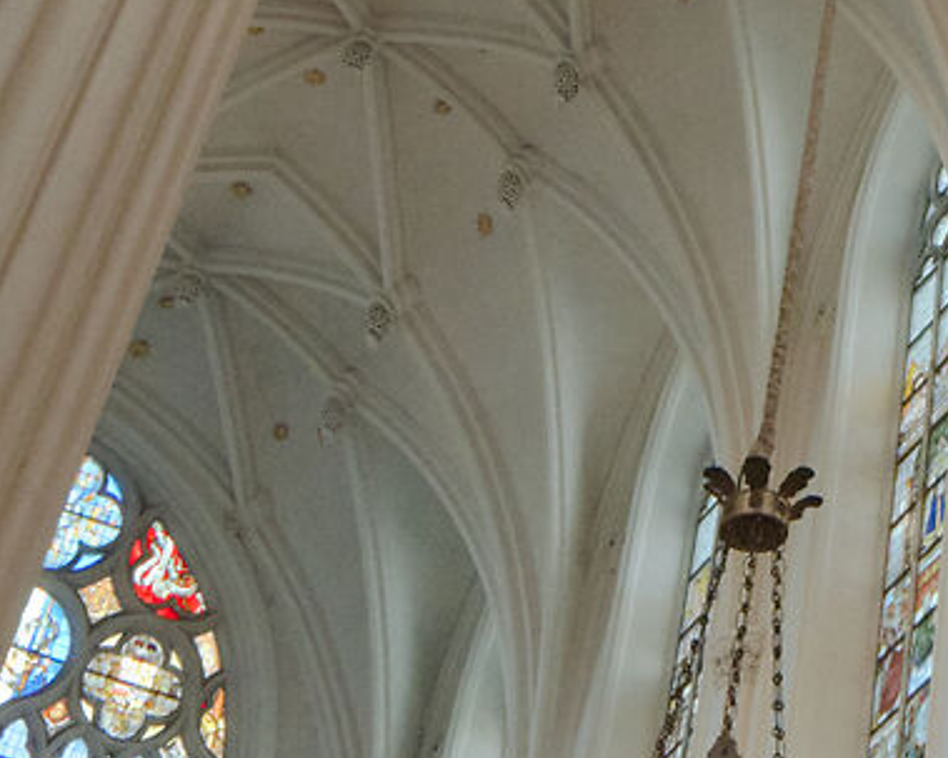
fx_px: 2665
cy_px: -973
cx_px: 1278
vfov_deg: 12.9
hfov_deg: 18.6
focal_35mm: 95
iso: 1250
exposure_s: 1/40
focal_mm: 16
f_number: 8
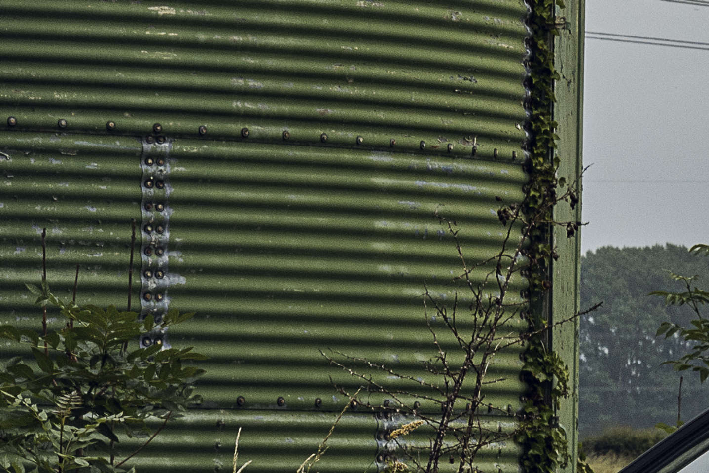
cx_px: 825
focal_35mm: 337
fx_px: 6637
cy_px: 146
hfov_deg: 6.1
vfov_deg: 4.1
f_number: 10
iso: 200
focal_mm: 51
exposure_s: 1/100
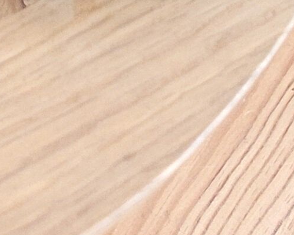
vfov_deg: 6.6
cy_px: -572
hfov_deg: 8.1
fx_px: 1783
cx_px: -579
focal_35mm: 205
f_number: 1.8
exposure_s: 1/25
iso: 640
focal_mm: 5.4
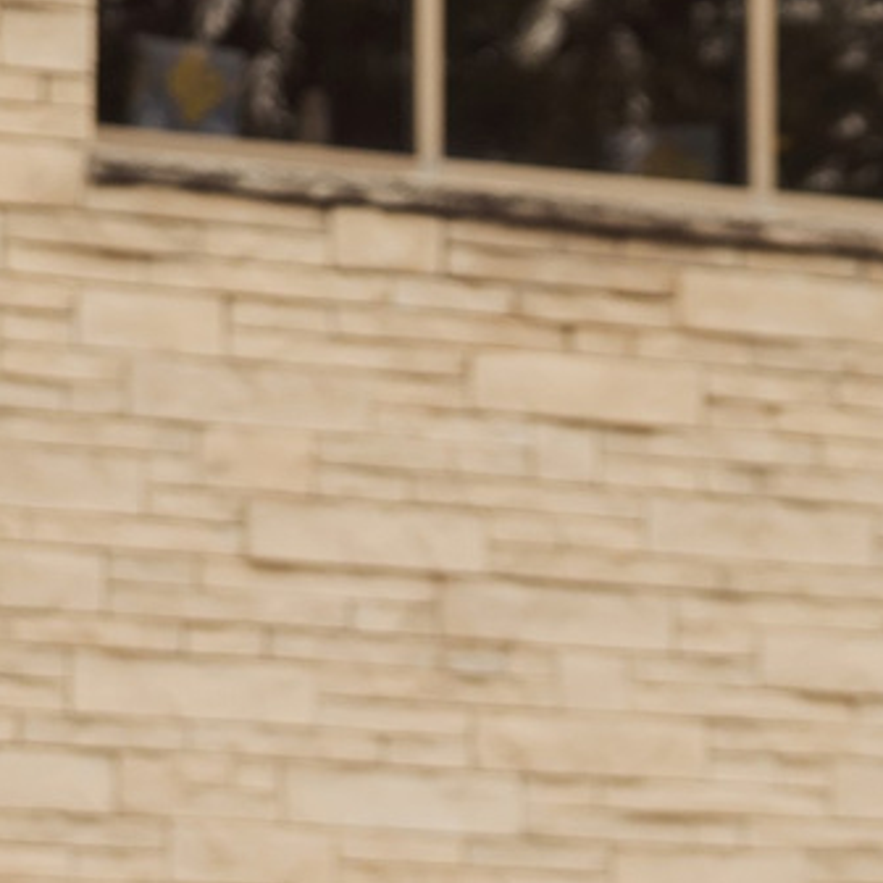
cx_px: 809
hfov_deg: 5.4
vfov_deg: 5.3
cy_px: 1457
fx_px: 9350
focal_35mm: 324
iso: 100
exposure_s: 1/1600
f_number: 2
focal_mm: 50
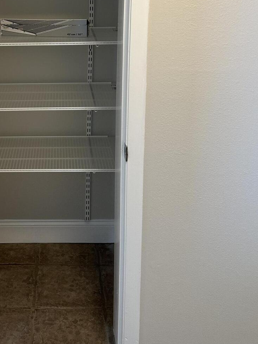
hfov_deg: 29.0
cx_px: 50
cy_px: 77
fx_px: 487
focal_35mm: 49
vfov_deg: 37.7
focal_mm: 6.86
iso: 160
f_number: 1.78
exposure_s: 1/120
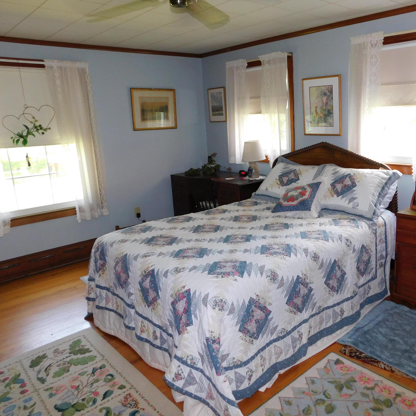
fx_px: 381
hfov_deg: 56.4
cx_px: 268
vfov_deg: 57.3
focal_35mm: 28
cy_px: 202
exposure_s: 1/30
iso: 200
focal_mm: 4
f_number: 3
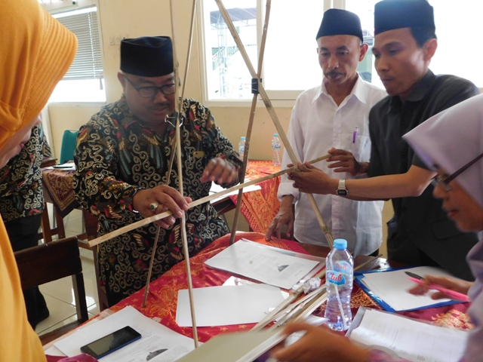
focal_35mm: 30
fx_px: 419
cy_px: 181
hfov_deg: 60.0
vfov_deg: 46.8
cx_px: 242
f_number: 3.2
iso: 400
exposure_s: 1/30
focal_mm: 5.3
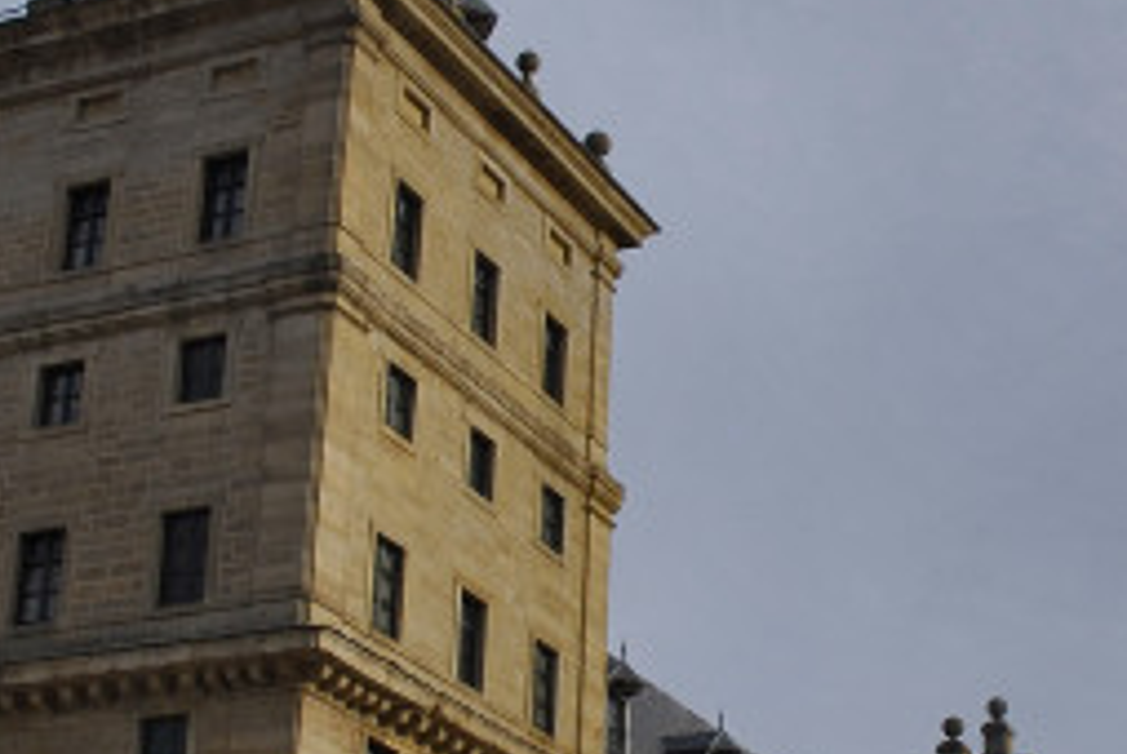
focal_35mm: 85
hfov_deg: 23.8
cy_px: 514
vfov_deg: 16.1
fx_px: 2664
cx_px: 728
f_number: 8
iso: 100
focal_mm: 18
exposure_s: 1/125
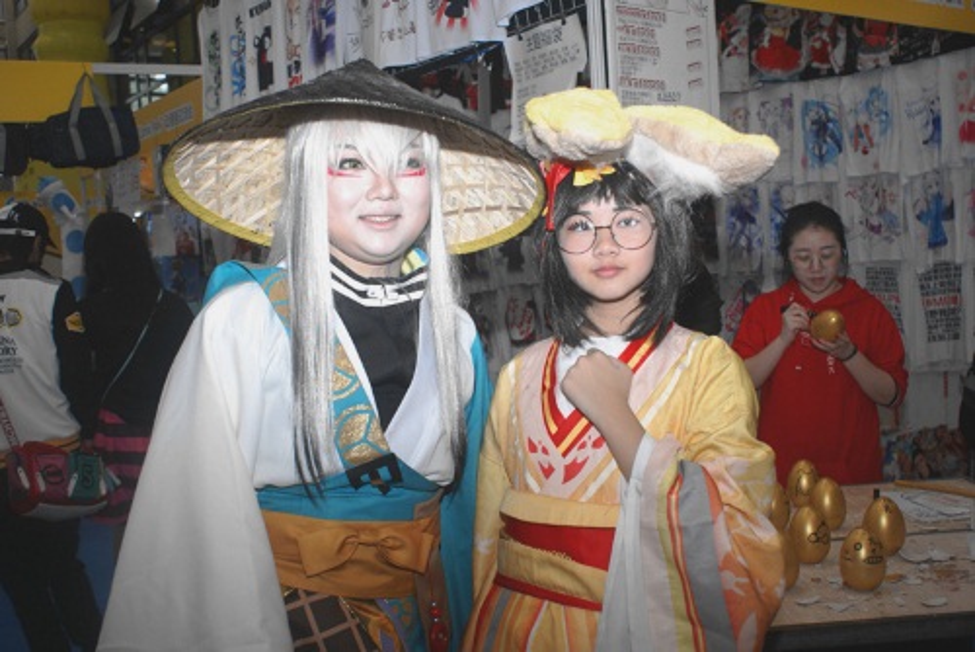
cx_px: 488
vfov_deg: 34.3
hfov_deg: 49.5
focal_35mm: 39
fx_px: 1057
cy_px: 326
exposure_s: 1/60
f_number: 4.5
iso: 400
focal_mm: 26
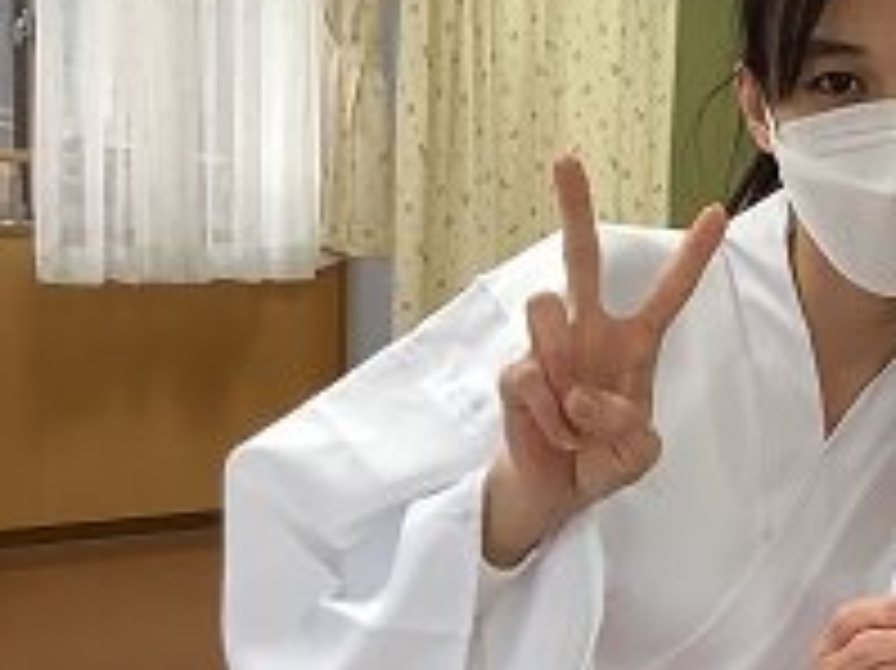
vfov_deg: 18.7
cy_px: 560
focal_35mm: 78
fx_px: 2018
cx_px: 1117
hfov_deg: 22.7
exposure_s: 1/60
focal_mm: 3.3
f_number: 2.4
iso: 80
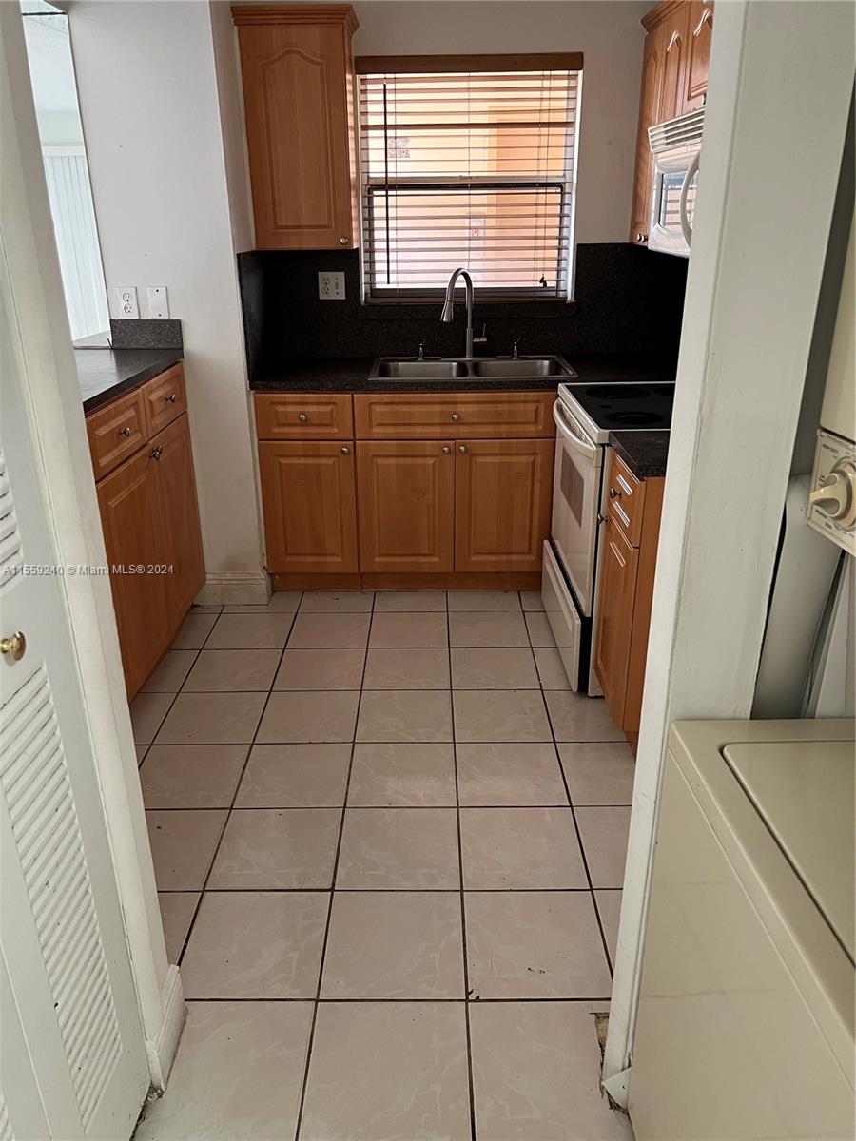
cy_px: 570
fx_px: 857
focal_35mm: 26
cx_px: 428
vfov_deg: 67.3
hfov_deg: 53.1
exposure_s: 1/60
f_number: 1.5
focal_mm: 5.7
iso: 200
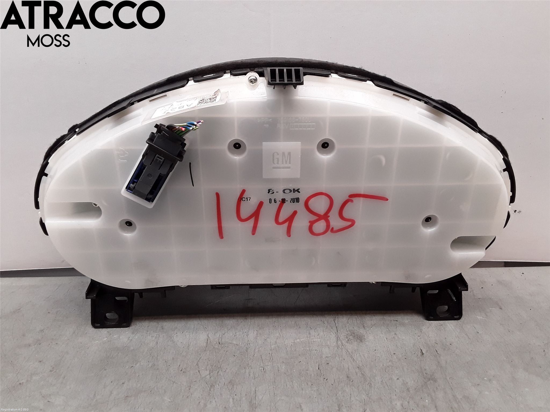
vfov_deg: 49.7
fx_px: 445
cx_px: 275
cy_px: 206
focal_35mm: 28
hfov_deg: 63.4
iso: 80
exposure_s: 1/100
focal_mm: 2.91
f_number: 1.9
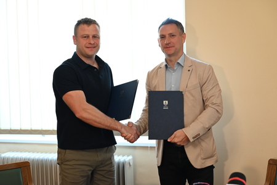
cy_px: 92
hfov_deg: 37.5
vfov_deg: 25.5
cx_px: 138
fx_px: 408
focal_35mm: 53
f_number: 4
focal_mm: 53
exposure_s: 1/125
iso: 2500
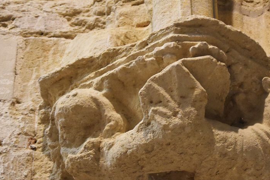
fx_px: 928
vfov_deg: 11.1
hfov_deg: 16.5
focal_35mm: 124
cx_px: 175
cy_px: 86
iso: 2500
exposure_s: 1/60
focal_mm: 55
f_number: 4
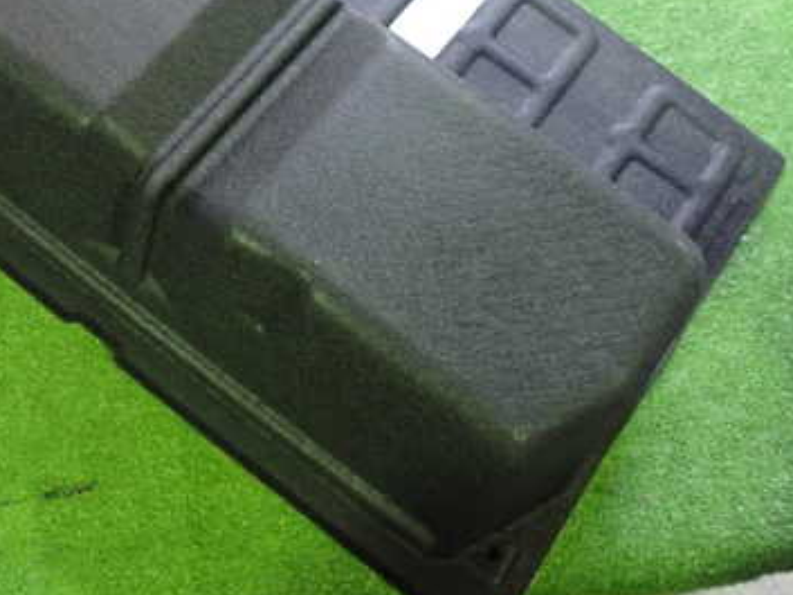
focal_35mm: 51
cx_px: 234
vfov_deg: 28.2
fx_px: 1169
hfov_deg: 36.9
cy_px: 155
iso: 800
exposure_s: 1/25
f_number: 2.3
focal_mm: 5.4
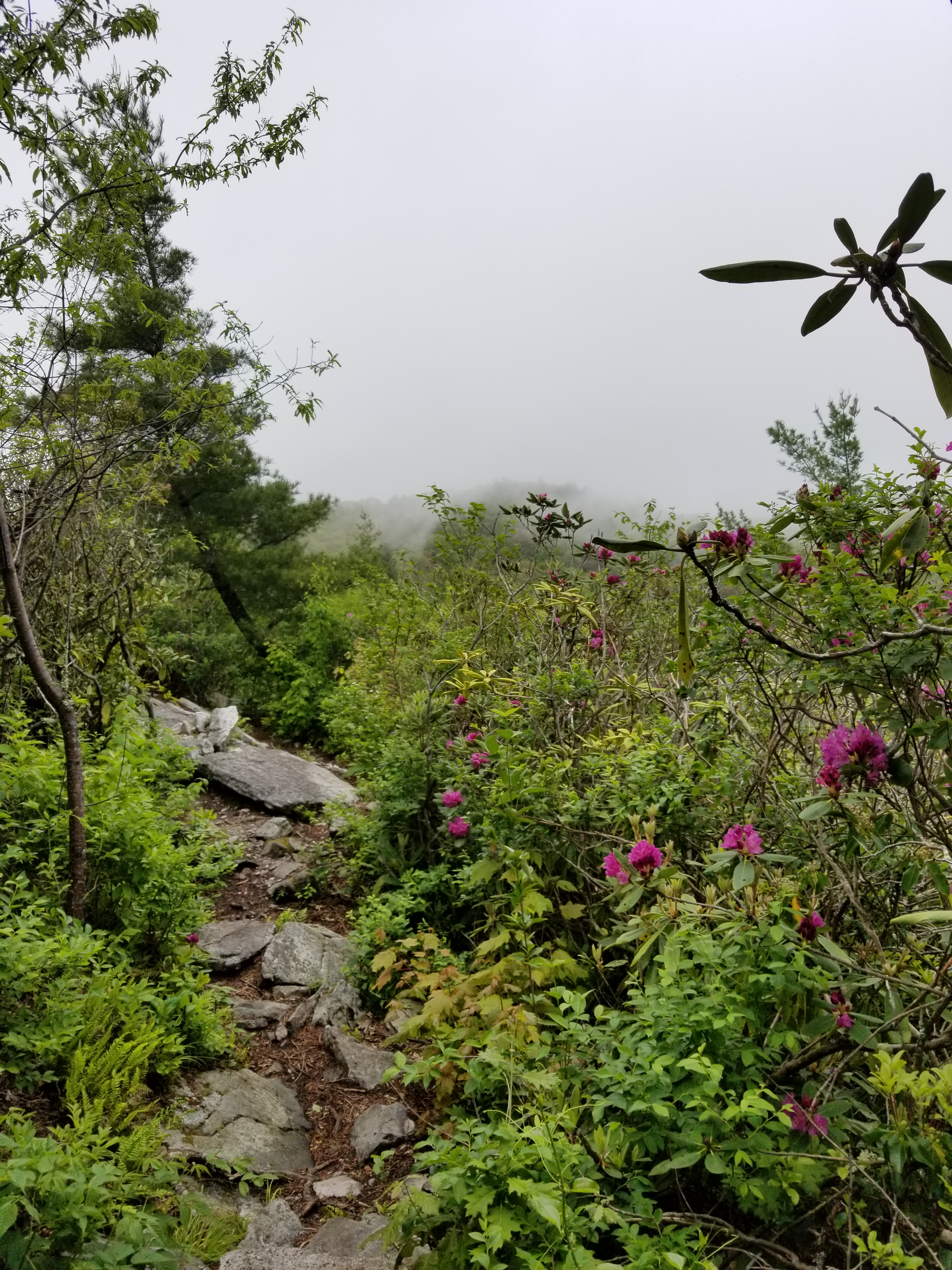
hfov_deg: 53.1
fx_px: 953
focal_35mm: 26
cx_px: 476
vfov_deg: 67.3
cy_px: 635
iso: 50
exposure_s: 1/1712
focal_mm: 4.25
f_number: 1.7
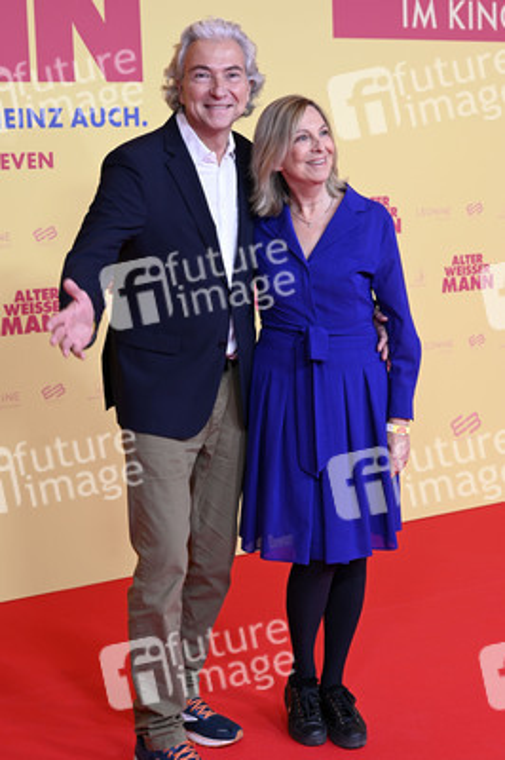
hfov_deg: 21.2
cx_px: 252
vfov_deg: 31.4
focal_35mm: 64
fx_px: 1349
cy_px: 380
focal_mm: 64
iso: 400
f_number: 5.6
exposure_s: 1/160
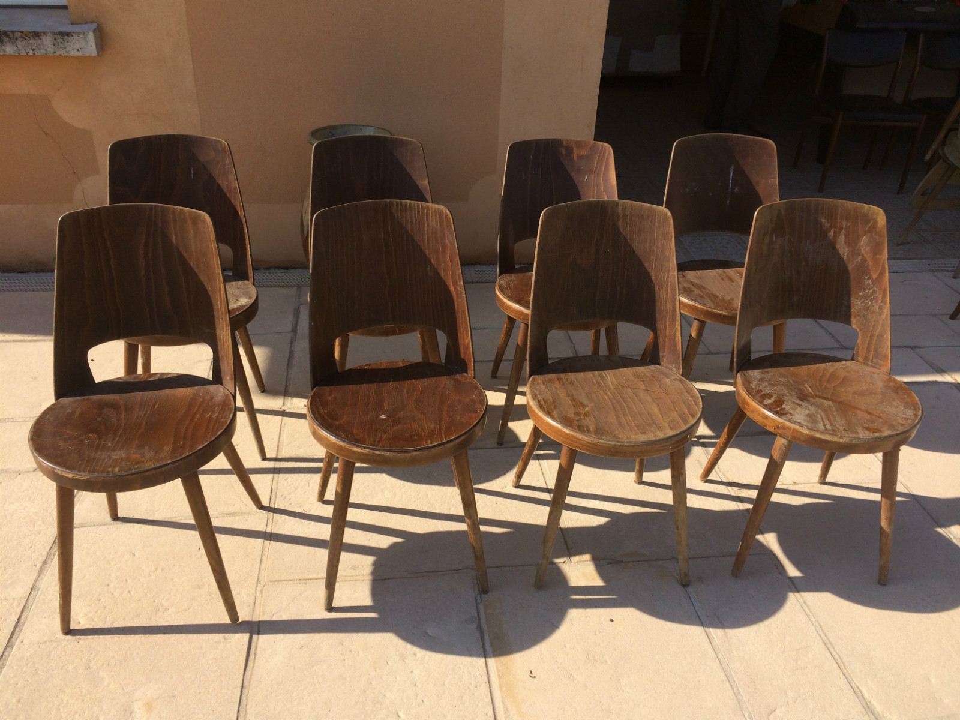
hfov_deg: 60.0
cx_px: 480
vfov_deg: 46.8
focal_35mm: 30
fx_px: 832
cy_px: 360
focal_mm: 4.12
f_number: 2.2
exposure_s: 1/1866
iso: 40
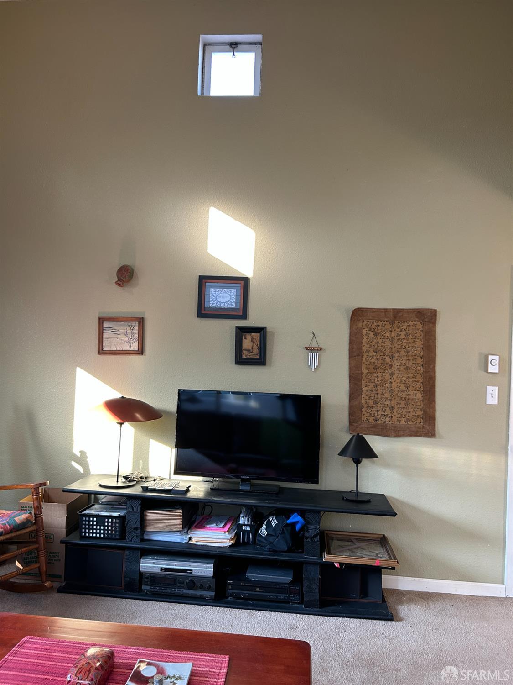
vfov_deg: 67.3
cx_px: 256
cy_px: 342
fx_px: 514
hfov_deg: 53.1
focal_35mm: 26
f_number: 1.5
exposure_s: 1/97
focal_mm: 5.7
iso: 125
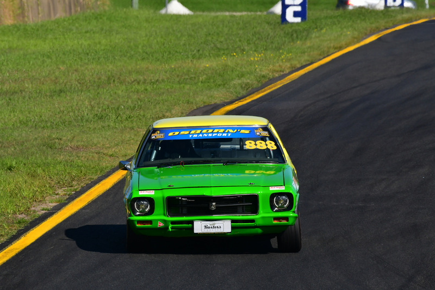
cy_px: 145
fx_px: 7615
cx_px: 218
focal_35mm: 630
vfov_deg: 2.2
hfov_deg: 3.3
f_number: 13
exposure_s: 1/640
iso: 400
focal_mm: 420
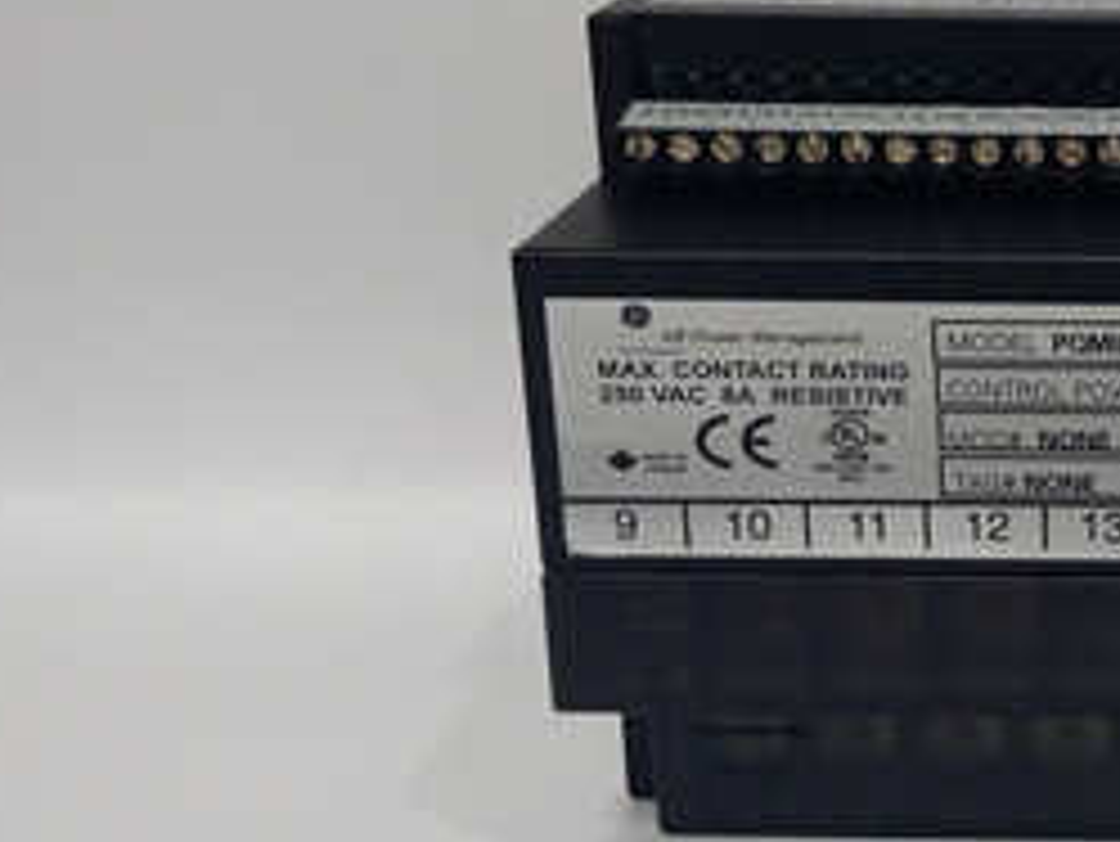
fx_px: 2104
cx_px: 1318
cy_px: 311
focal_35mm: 65
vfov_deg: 22.5
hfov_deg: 26.7
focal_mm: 3.79
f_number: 2
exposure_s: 1/33
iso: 285
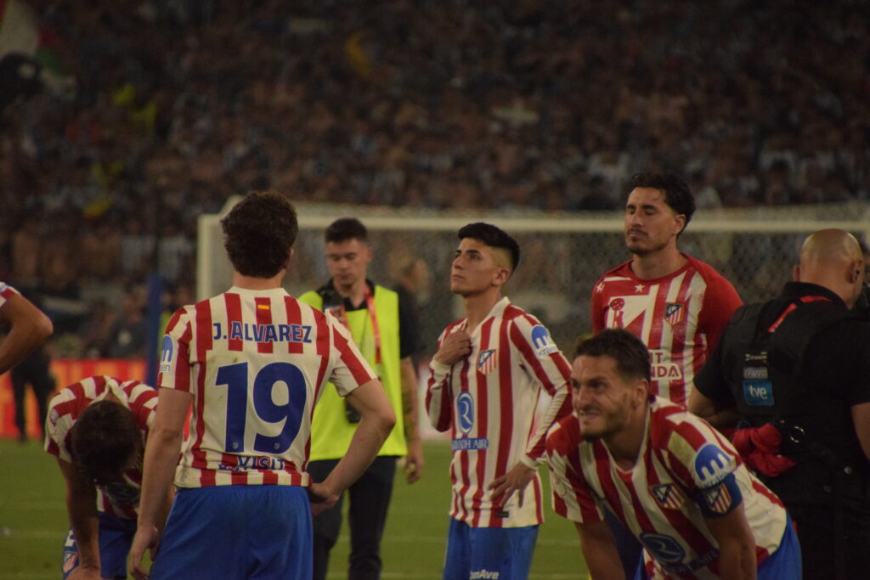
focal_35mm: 450
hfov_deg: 4.6
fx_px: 10876
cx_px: 435
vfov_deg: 3.1
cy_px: 290
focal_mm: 300
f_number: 6.3
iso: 5000
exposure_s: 1/1250
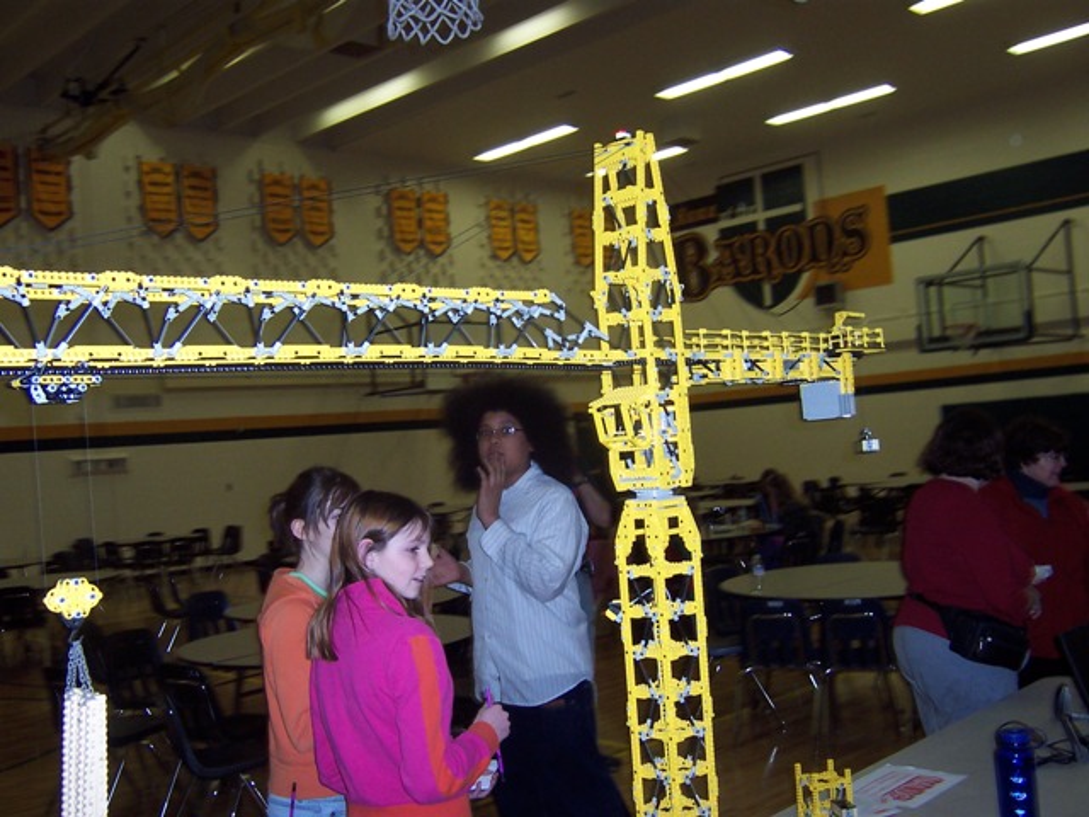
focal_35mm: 36
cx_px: 544
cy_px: 408
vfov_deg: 39.7
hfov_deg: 51.4
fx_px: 1133
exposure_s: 1/60
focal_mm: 5.6
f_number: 2.8
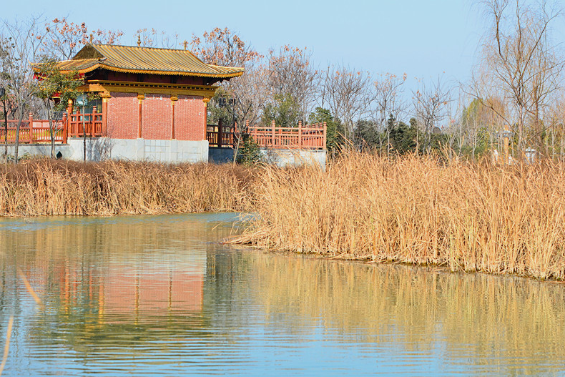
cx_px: 281
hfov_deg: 19.3
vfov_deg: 12.9
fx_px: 1664
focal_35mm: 106
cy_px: 188
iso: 200
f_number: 5.6
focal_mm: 70
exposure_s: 1/800
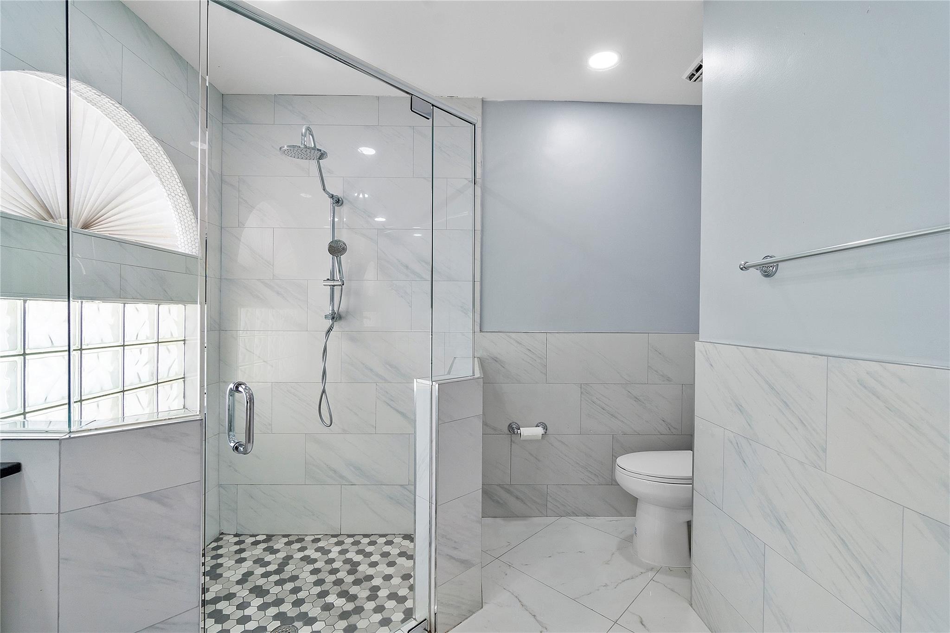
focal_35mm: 15
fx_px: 396
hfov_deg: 100.4
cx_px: 475
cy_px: 316
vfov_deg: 77.3
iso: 160
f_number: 11
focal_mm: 10
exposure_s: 1/20
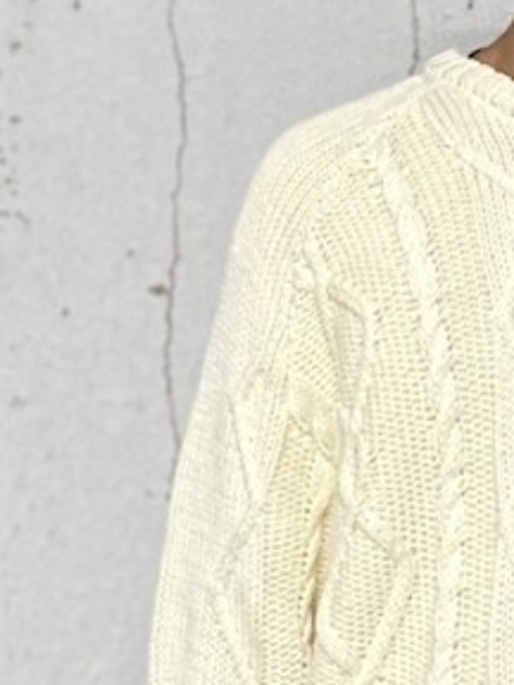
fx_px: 1524
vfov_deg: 22.1
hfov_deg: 18.2
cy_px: 953
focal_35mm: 77
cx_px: 616
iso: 400
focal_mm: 4.25
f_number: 1.8
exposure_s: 1/33
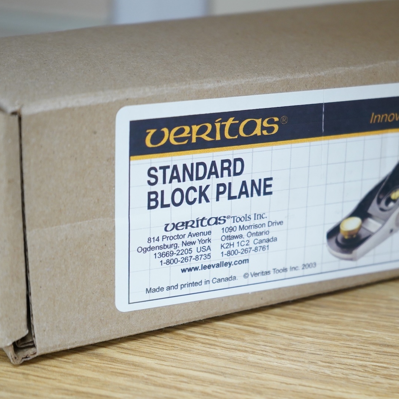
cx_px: 292
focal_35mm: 95
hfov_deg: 18.2
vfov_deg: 18.3
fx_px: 1239
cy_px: 194
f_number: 5.6
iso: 2500
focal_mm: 70
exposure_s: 1/100
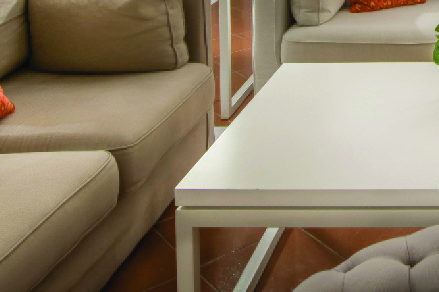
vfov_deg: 20.0
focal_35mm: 57
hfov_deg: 31.4
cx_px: 478
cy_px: -168
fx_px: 693
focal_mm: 11.5
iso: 100
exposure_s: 1.6
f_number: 8
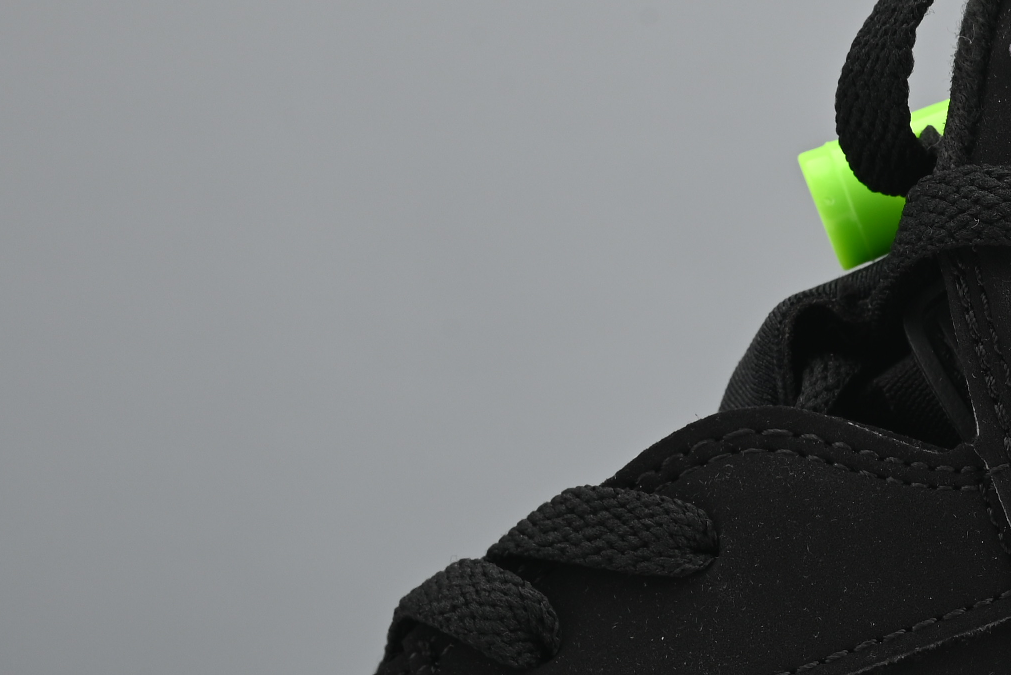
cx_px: 1348
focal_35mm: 113
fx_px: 3175
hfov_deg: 16.9
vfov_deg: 11.8
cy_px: 879
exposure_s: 1/200
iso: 100
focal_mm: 38
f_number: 11
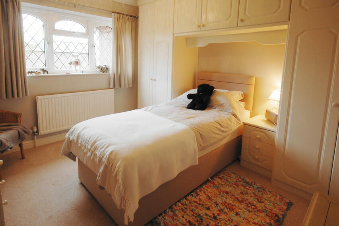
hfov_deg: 90.0
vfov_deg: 67.3
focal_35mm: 18
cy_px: 115
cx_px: 172
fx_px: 169
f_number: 4
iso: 200
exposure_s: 1/25
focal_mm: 10
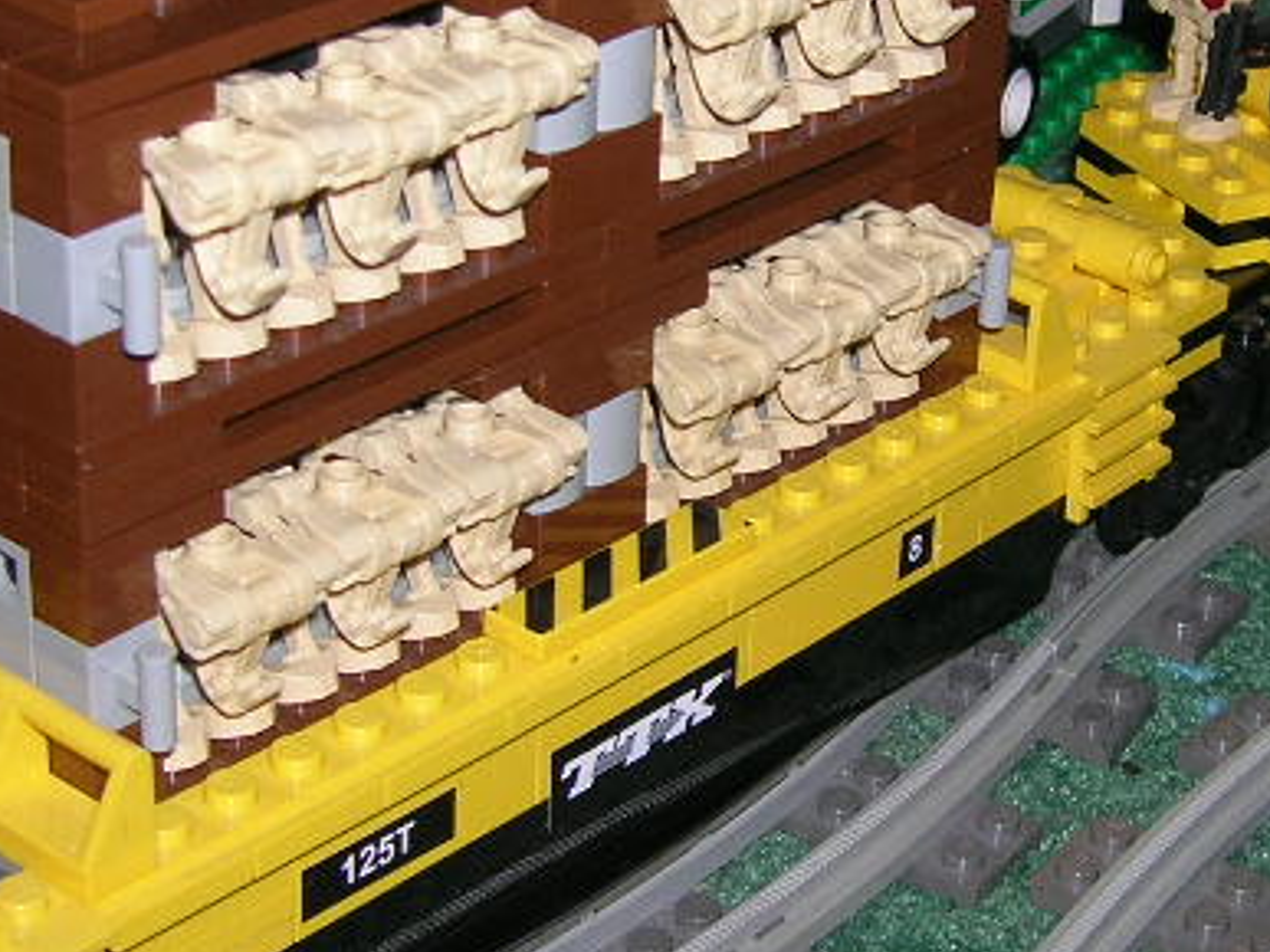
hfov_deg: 21.6
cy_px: 305
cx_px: 968
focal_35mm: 90
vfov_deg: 16.4
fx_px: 3301
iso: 50
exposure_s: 1/60.1
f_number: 2.9
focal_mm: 5.7
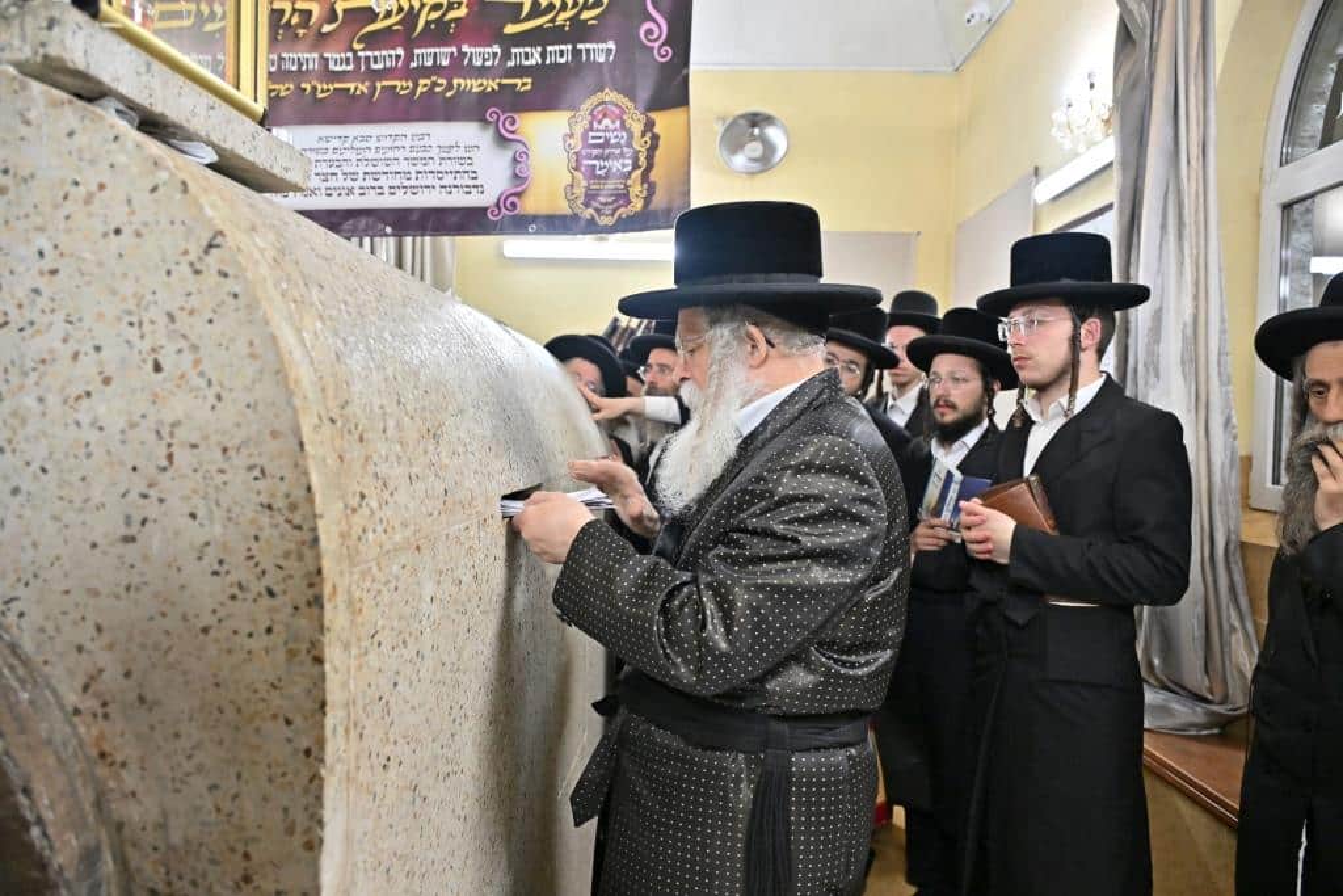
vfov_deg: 53.1
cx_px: 672
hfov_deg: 73.7
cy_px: 448
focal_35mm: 24
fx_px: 895
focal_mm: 24
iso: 1250
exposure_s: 1/160
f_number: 4
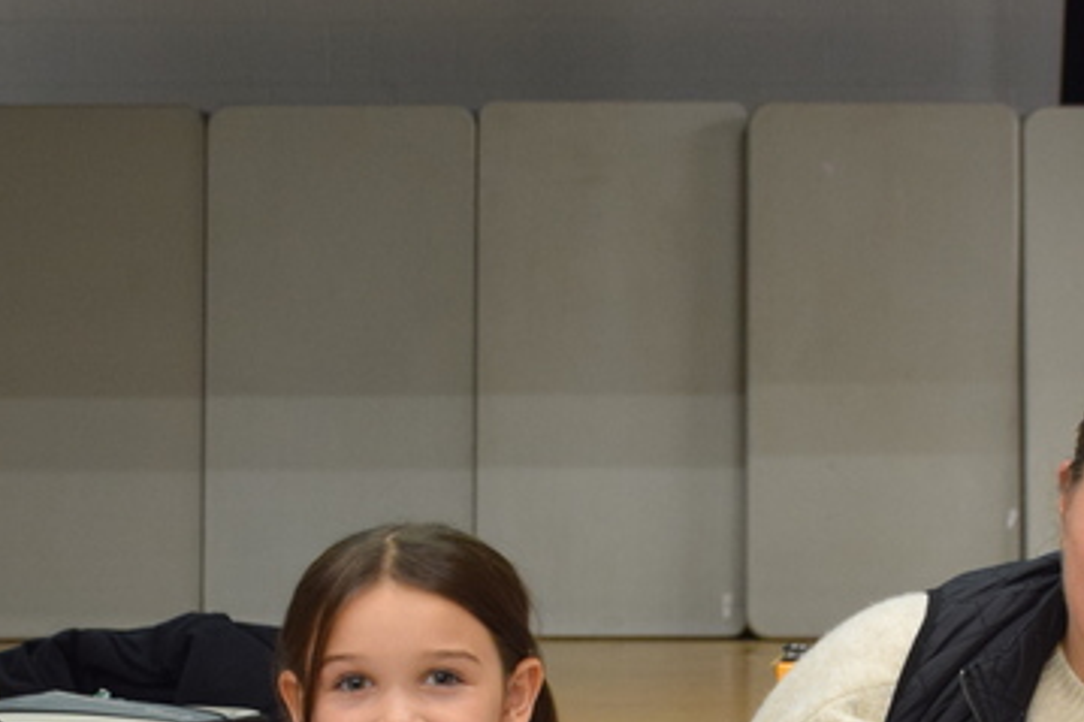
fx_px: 2962
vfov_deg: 13.6
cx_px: 842
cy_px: 823
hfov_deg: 20.5
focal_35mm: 98
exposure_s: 1/60
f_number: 3.8
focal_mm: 23
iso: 900
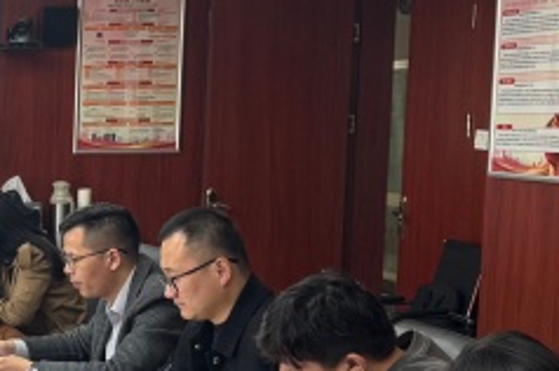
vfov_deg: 12.9
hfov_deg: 17.8
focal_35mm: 105
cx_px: -228
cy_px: 301
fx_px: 1628
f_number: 1.78
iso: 100
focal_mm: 6.76
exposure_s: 1/100
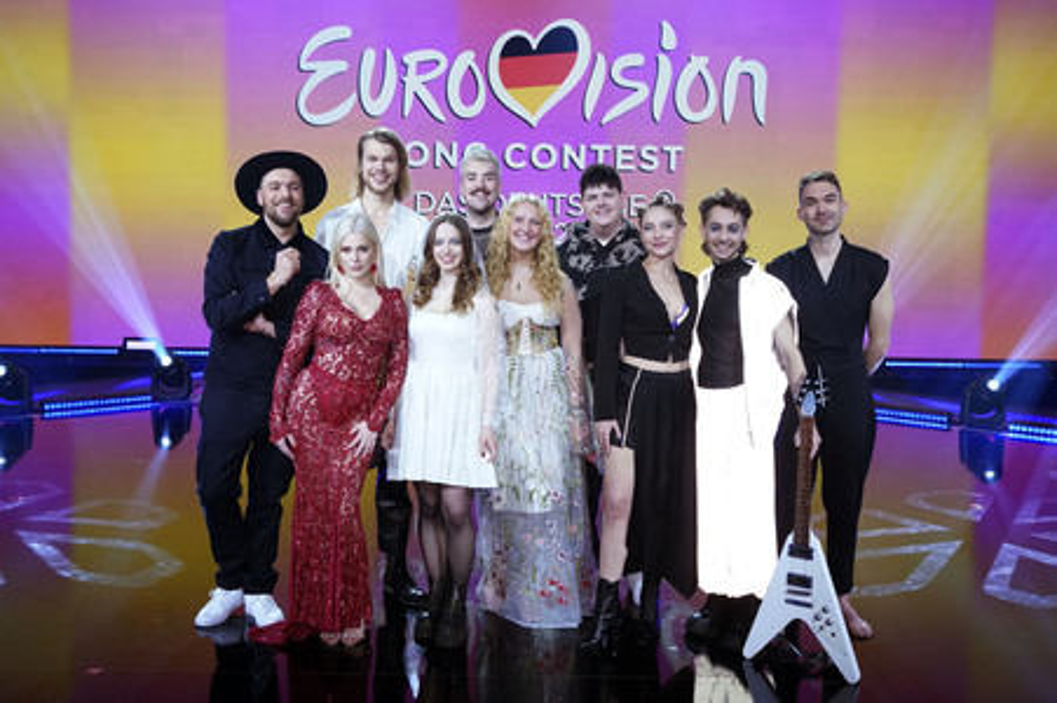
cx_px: 528
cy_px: 352
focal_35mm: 32
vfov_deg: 41.1
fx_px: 939
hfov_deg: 58.8
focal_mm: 32
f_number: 5
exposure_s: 1/125
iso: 2000
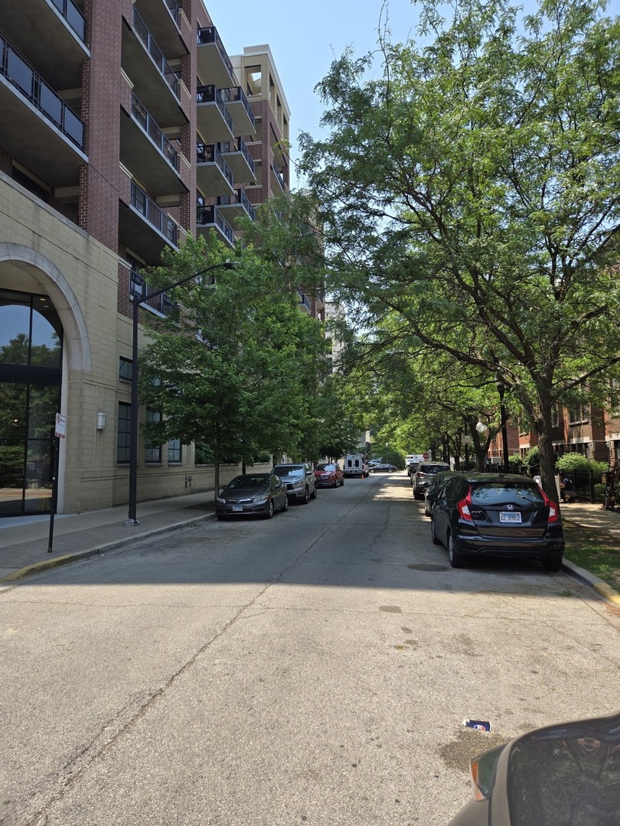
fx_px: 549
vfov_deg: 73.9
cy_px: 413
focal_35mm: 23
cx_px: 310
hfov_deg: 58.9
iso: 25
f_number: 1.8
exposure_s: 1/924
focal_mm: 5.4
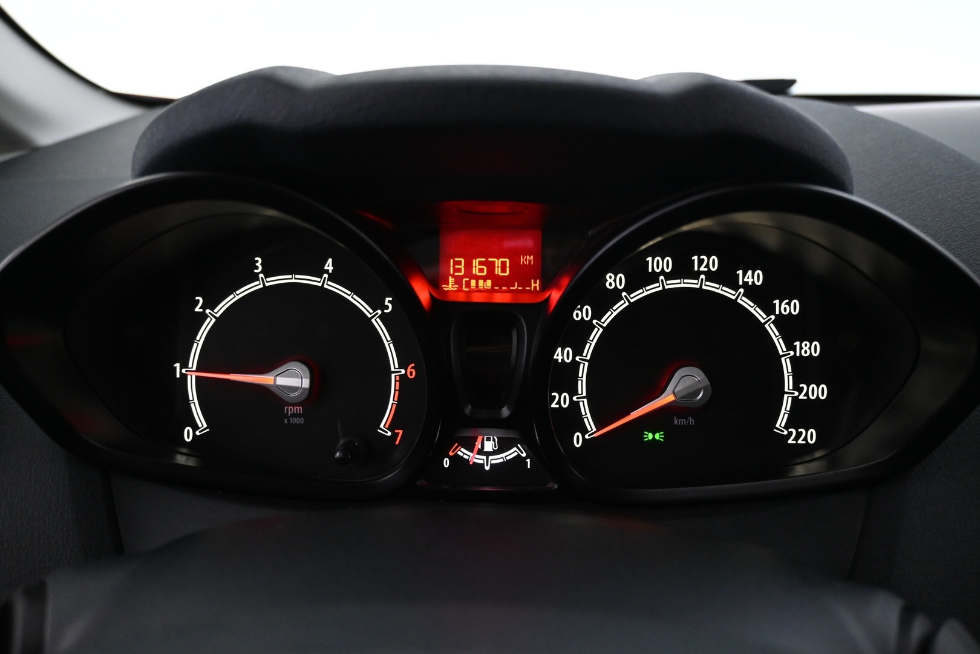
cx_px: 490
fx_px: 857
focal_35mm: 32
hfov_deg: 59.5
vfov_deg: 41.7
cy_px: 327
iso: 2500
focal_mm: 21
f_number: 4
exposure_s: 1/30
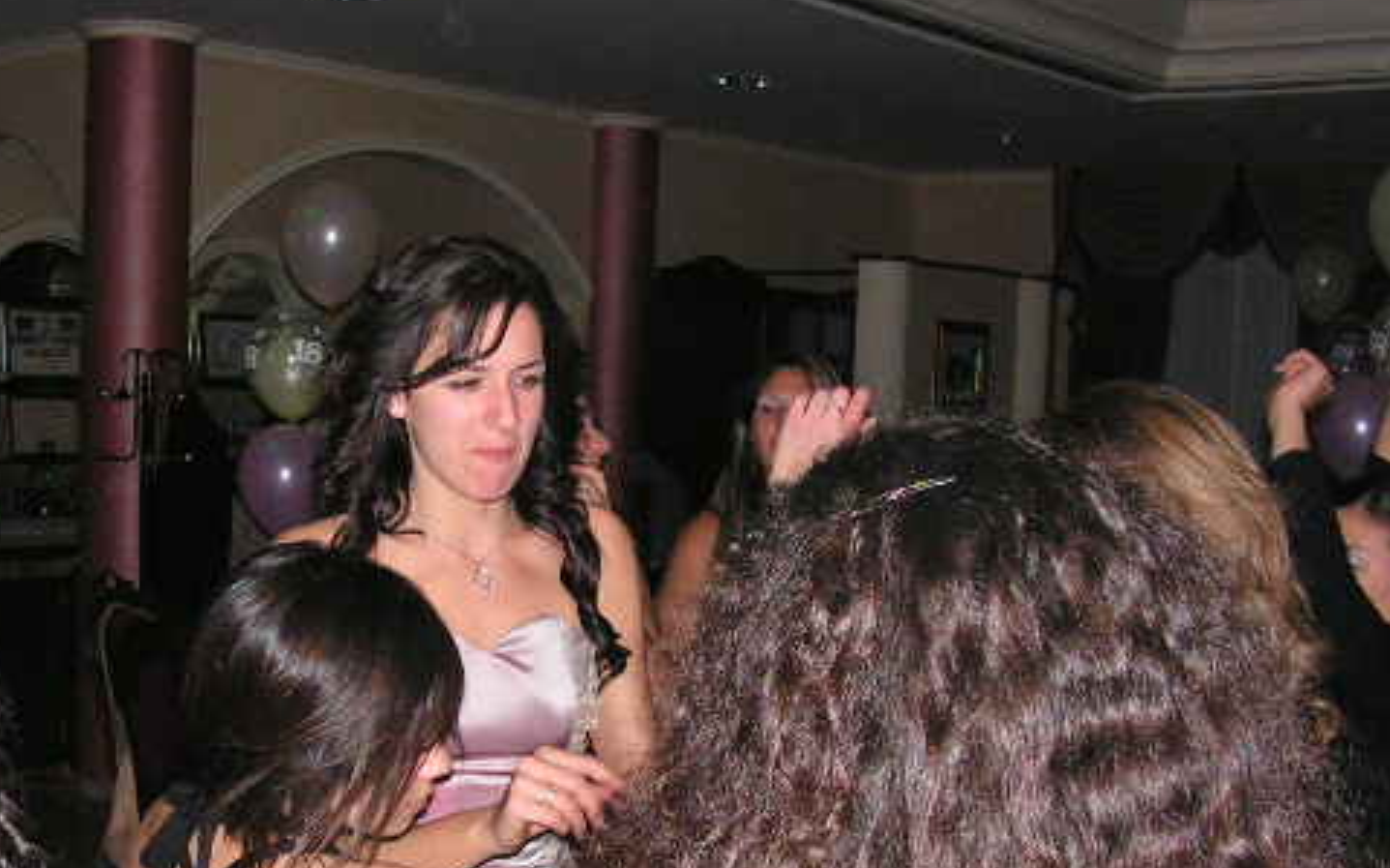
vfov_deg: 25.0
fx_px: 1931
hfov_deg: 39.5
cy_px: 650
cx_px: 604
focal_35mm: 51
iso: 200
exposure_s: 1/40
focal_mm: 6
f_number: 3.2
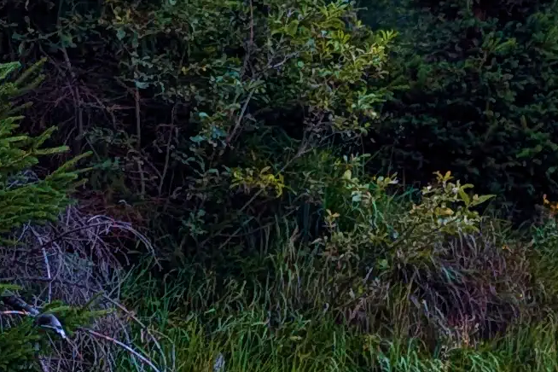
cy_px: 44
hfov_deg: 13.0
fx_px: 2418
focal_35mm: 156
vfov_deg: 8.8
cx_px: 584
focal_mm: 6.81
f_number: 1.85
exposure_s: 1/328
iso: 38
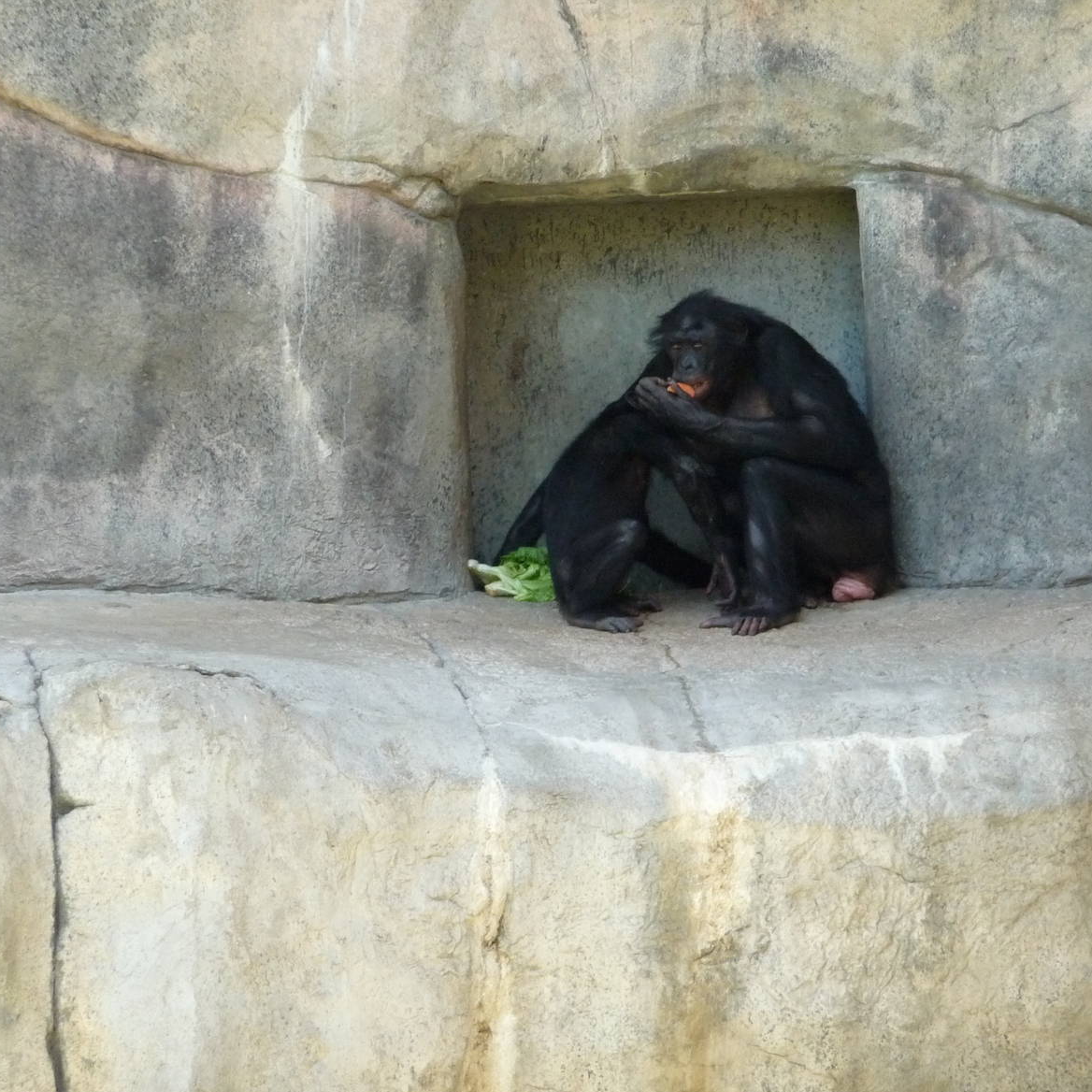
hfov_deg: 5.2
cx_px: 680
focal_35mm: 339
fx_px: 12099
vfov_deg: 5.2
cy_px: 553
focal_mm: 47
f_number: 4.9
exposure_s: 1/160
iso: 400
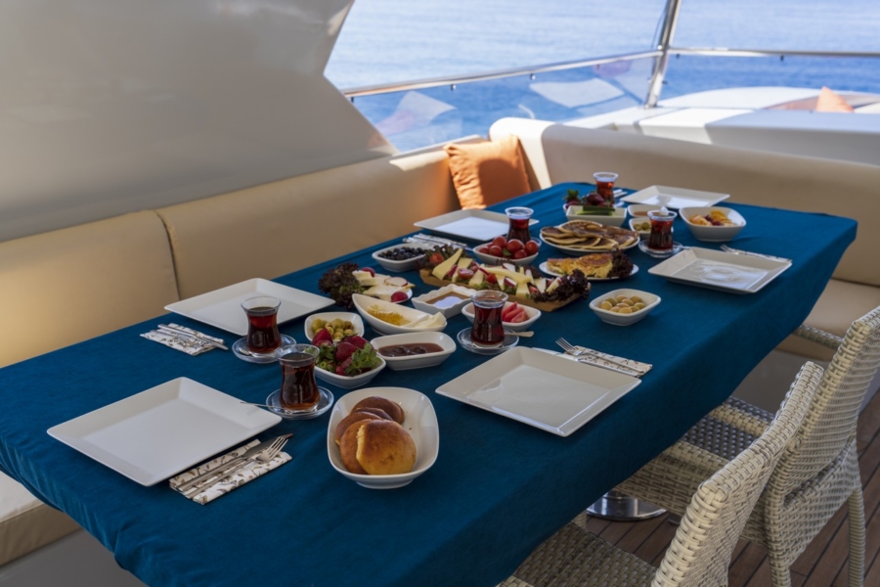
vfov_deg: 35.9
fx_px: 904
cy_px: 294
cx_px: 440
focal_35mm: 37
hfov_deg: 51.9
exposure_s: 1/125
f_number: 5.6
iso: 100
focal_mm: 37
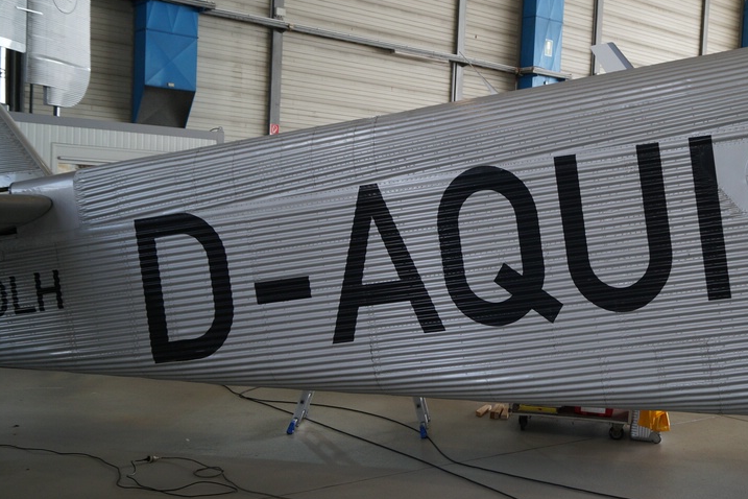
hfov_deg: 42.0
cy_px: 265
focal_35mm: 46
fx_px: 956
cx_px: 512
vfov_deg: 29.2
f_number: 4
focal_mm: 22
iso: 400
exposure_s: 1/160
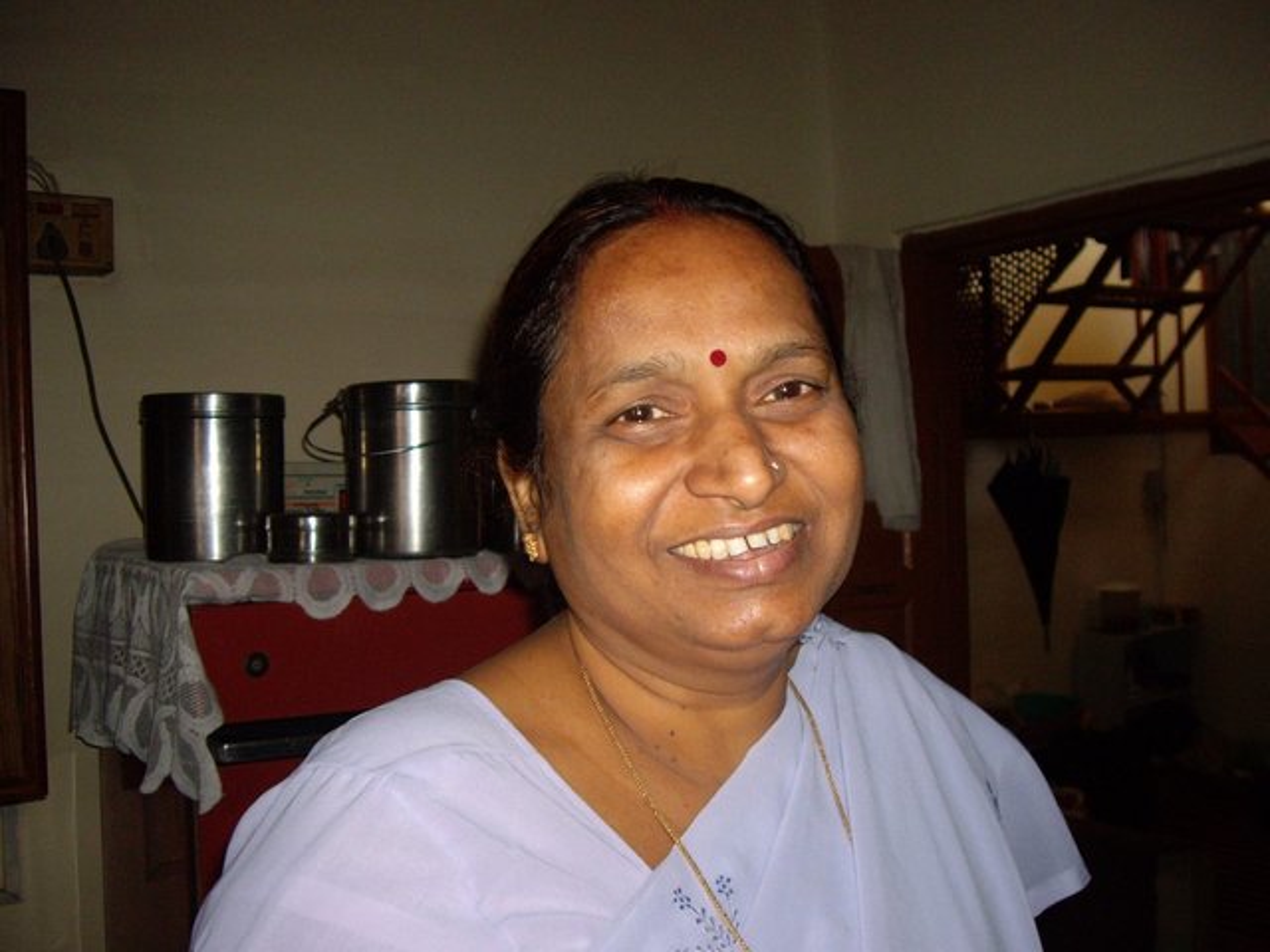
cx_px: 635
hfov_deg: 49.0
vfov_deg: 37.7
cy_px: 476
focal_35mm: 38
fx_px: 1394
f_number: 2.7
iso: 200
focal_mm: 6.2
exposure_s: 1/40
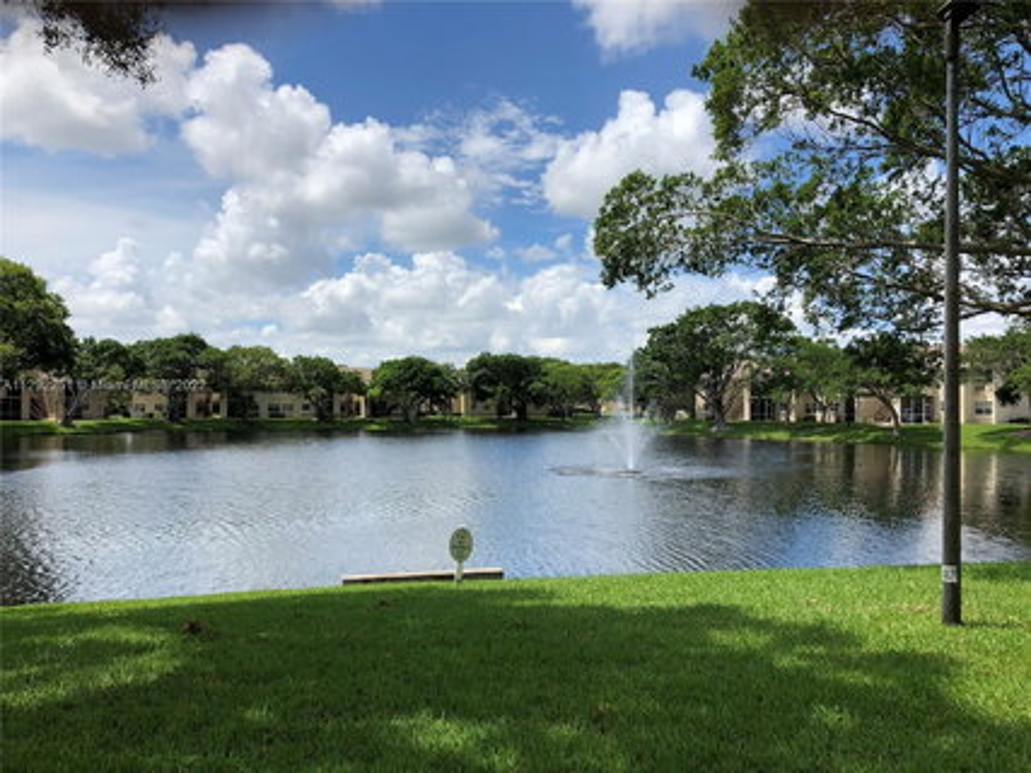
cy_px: 386
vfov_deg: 49.7
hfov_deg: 63.5
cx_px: 516
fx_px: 834
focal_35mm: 28
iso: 20
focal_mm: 3.99
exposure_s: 1/3247
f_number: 1.8
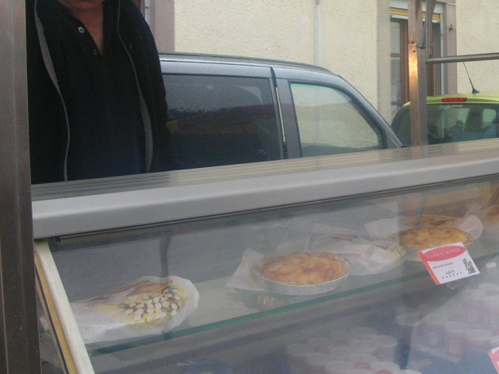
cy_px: 120
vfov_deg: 25.5
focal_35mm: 57
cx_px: 342
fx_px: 822
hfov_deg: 33.4
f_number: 2.8
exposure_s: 1/52.4
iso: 50
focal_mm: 5.8
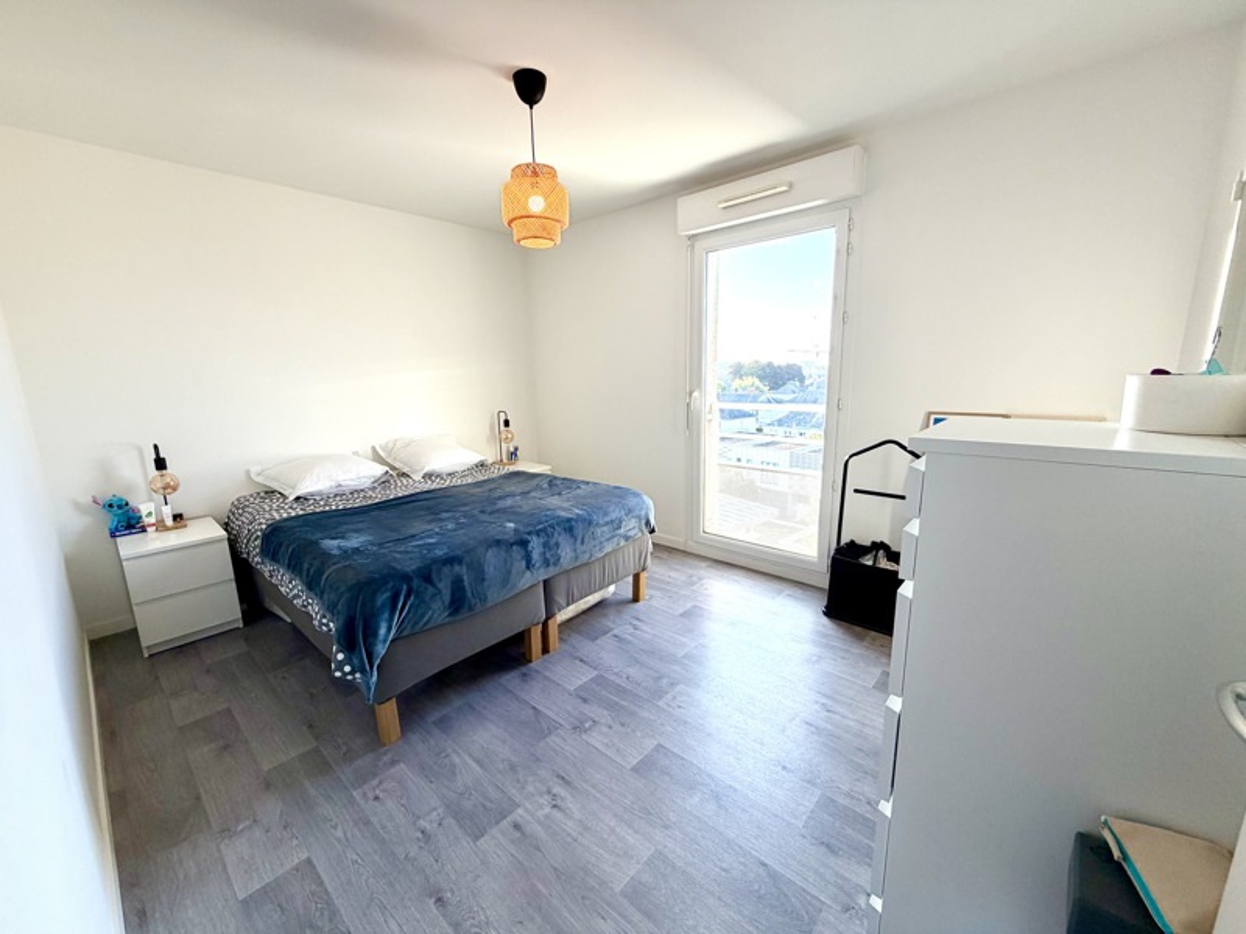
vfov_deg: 85.7
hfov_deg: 102.1
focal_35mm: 14
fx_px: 504
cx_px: 623
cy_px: 467
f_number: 2.2
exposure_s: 1/100
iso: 80
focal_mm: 2.22
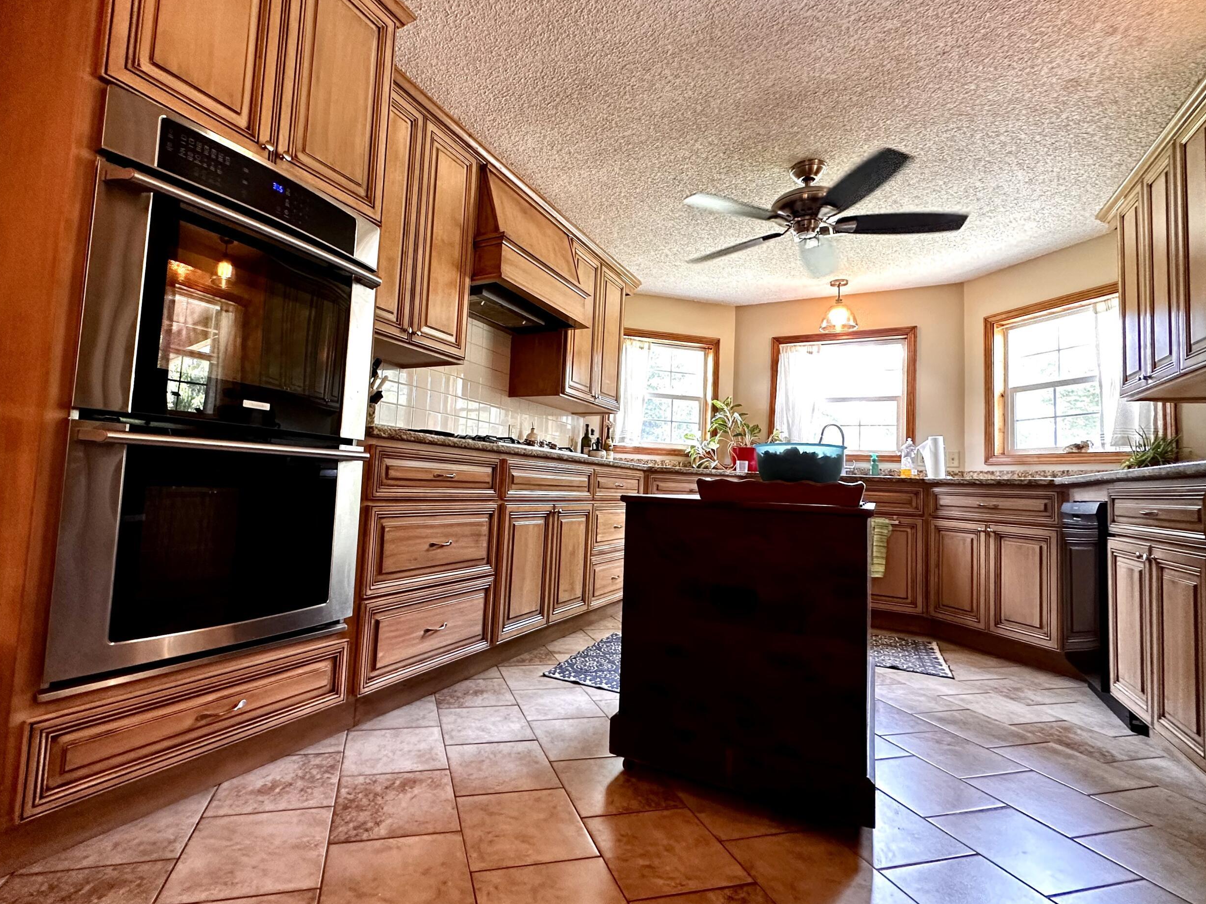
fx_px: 592
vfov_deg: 74.7
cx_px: 546
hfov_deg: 90.8
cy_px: 443
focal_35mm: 17
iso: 250
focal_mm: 2.22
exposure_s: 1/60
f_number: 2.2
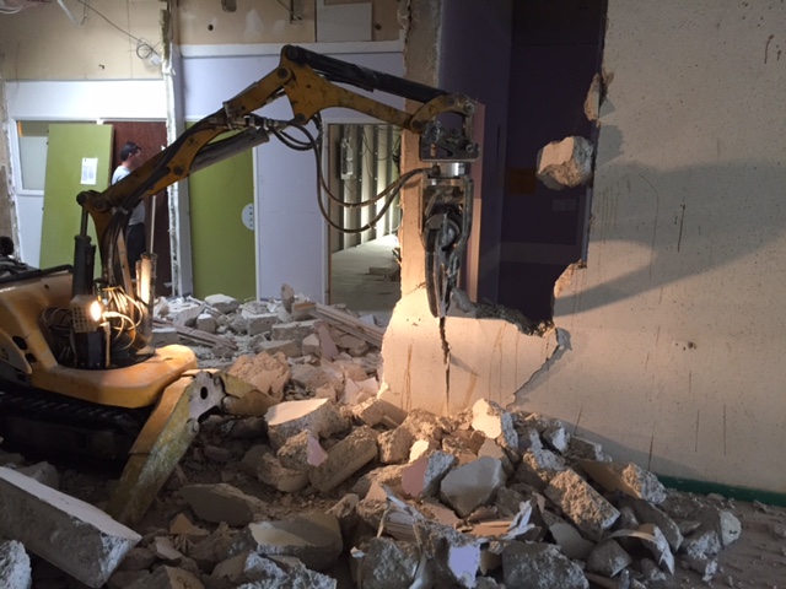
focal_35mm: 29
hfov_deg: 61.7
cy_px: 294
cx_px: 393
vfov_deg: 48.2
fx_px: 658
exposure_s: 1/33
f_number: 2.2
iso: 250
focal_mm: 4.15
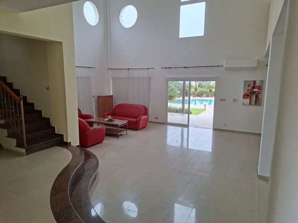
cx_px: 149
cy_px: 112
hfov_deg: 74.0
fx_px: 198
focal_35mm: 23
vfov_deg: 58.8
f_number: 1.8
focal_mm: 5.54
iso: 50
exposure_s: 1/120
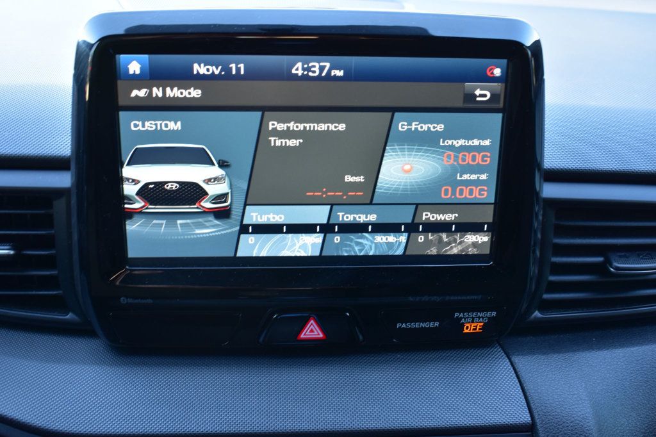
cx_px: 328
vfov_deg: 31.9
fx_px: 765
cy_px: 218
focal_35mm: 42
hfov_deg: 46.4
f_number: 6.3
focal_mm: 28
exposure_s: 1/15
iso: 400
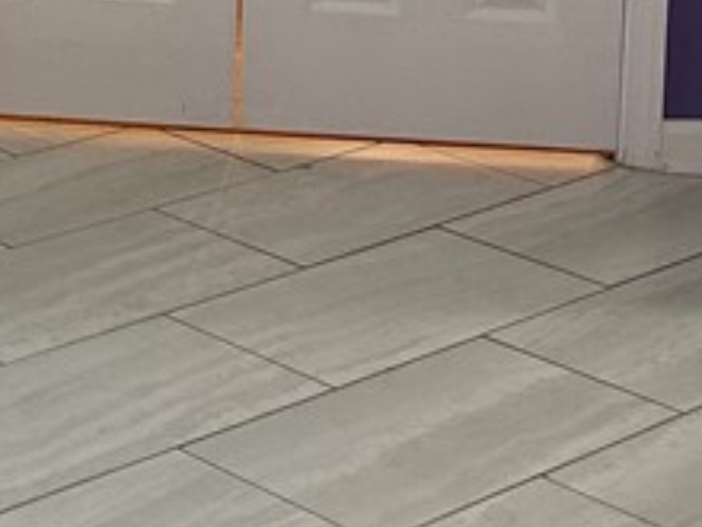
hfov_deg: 15.1
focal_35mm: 121
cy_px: -396
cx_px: -345
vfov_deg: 11.4
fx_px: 2454
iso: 160
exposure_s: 1/60
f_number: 1.5
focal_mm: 5.7
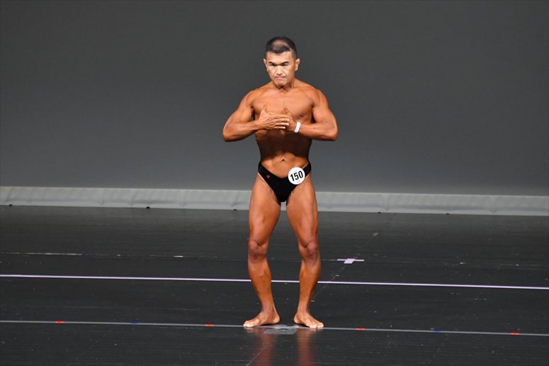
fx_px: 4801
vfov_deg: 4.4
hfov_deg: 6.5
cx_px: 274
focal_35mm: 315
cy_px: 183
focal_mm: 210
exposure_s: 1/400
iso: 4000
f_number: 5.6
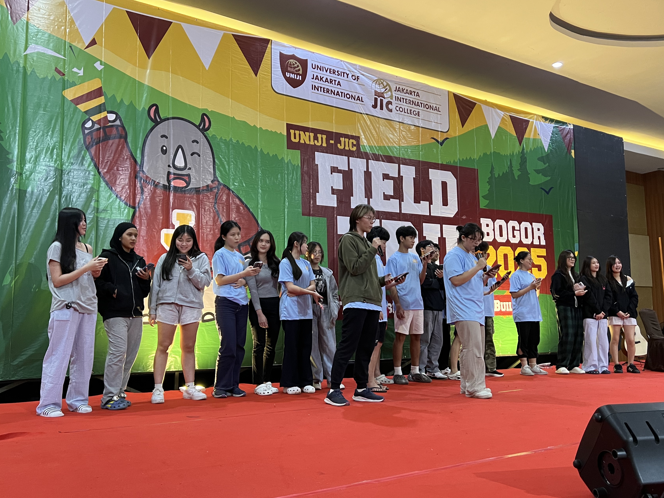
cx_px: 350
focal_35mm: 31
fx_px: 595
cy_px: 254
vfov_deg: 45.4
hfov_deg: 58.3
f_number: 1.5
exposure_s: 1/33
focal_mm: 5.7
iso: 500
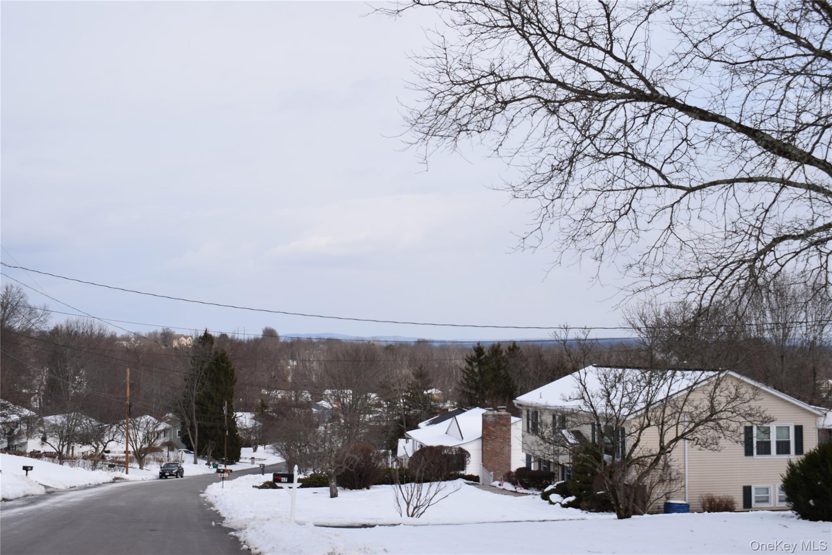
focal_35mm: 46
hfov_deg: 42.3
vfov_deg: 28.9
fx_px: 1075
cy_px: 278
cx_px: 416
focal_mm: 31
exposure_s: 1/400
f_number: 10
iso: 200
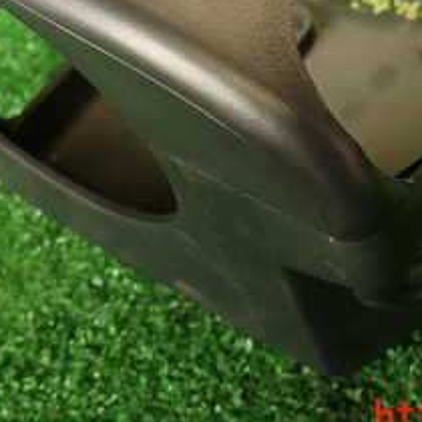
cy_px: -8
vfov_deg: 25.8
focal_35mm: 63
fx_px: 869
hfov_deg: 27.3
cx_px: 225
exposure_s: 1/50
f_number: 2
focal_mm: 4.5
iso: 200
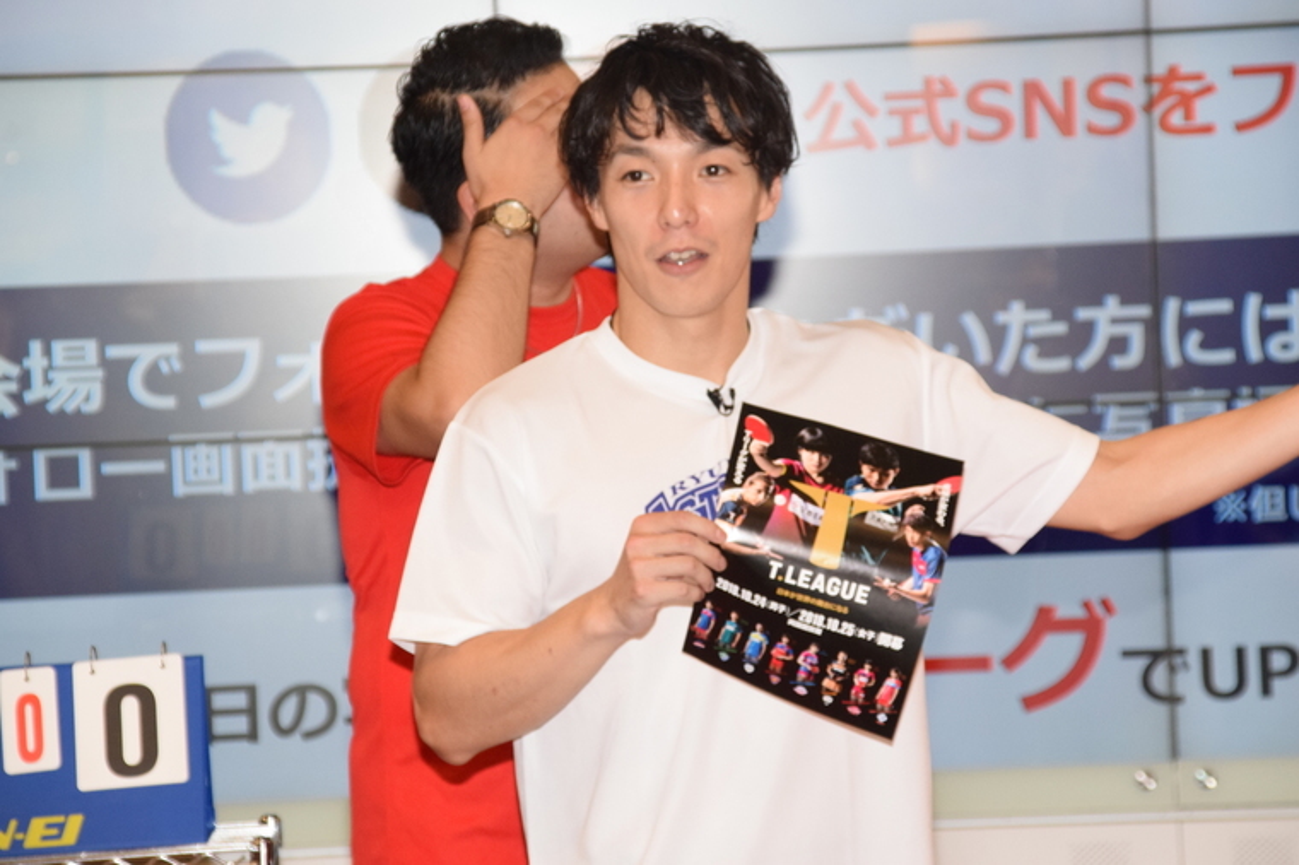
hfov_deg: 12.2
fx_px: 6059
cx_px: 650
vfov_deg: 8.2
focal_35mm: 168
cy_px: 432
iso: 2000
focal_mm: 112
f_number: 9
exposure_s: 1/125
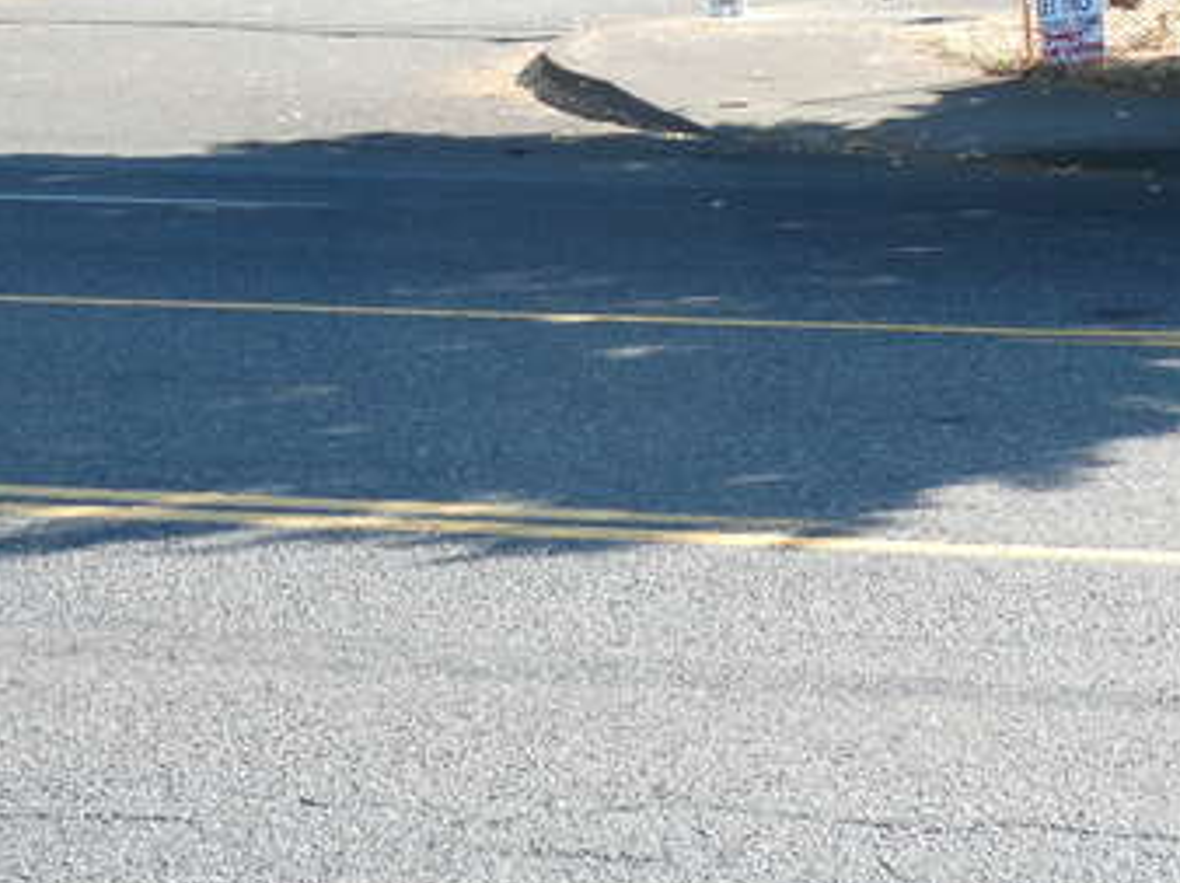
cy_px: -112
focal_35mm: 128
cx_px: 1222
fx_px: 4360
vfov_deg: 11.4
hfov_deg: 15.1
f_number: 4.1
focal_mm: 9.6
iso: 80
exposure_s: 1/160
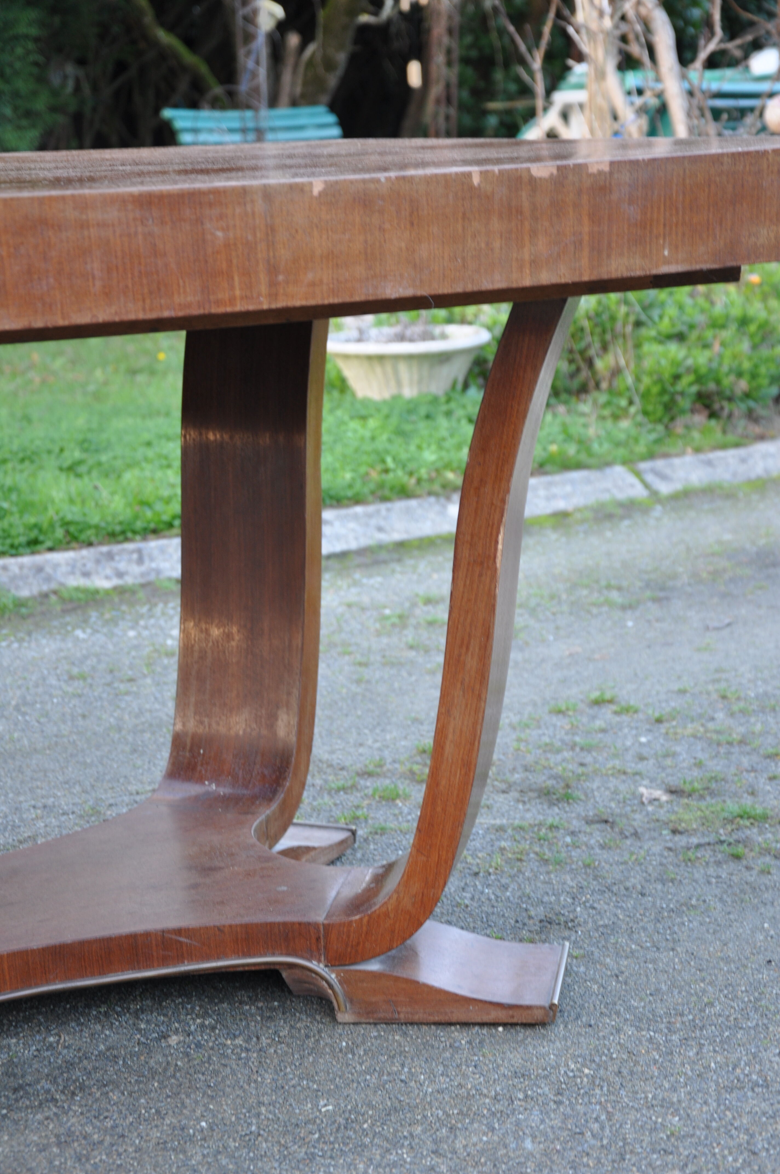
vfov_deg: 27.0
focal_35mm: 75
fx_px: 2444
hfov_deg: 18.1
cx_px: 390
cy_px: 587
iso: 250
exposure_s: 1/30
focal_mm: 50
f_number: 5
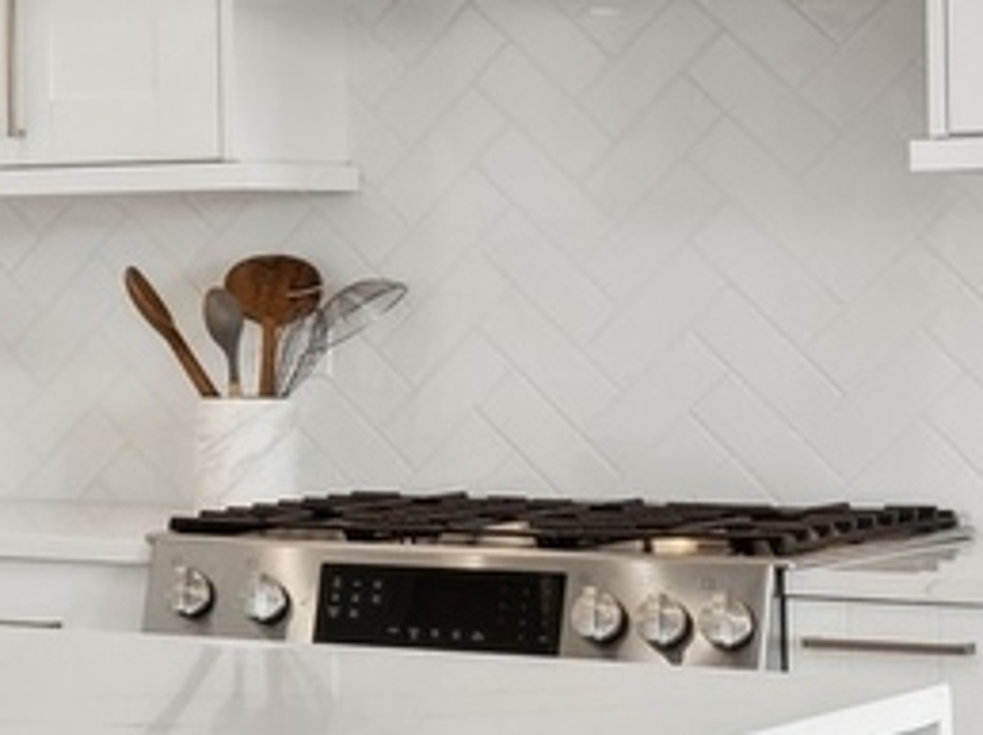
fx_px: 3603
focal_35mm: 127
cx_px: -743
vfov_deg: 11.6
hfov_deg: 13.9
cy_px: 282
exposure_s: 1/60
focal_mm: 21
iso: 320
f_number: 8
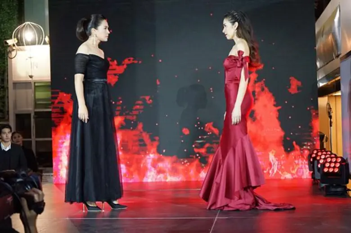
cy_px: 116
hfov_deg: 28.9
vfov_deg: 19.4
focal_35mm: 70
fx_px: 681
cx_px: 176
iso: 5000
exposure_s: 1/400
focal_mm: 70
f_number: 5.6
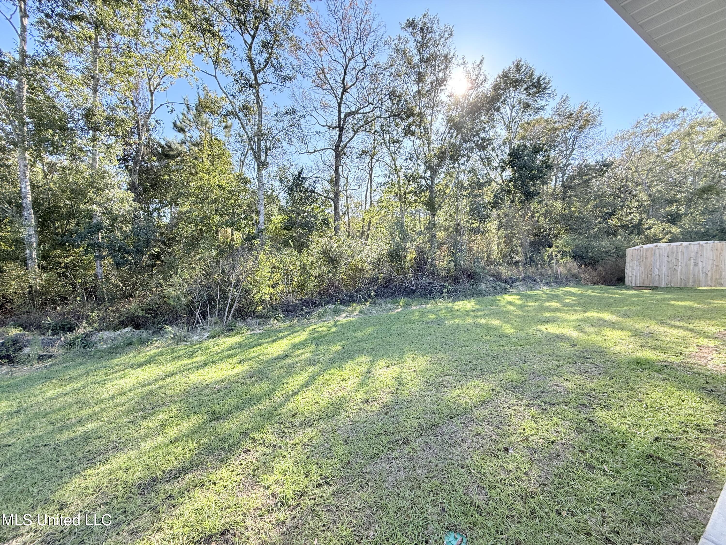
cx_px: 363
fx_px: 294
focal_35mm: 14
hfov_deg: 102.1
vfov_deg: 85.7
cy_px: 272
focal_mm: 2.22
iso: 64
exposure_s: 1/357
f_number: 2.2
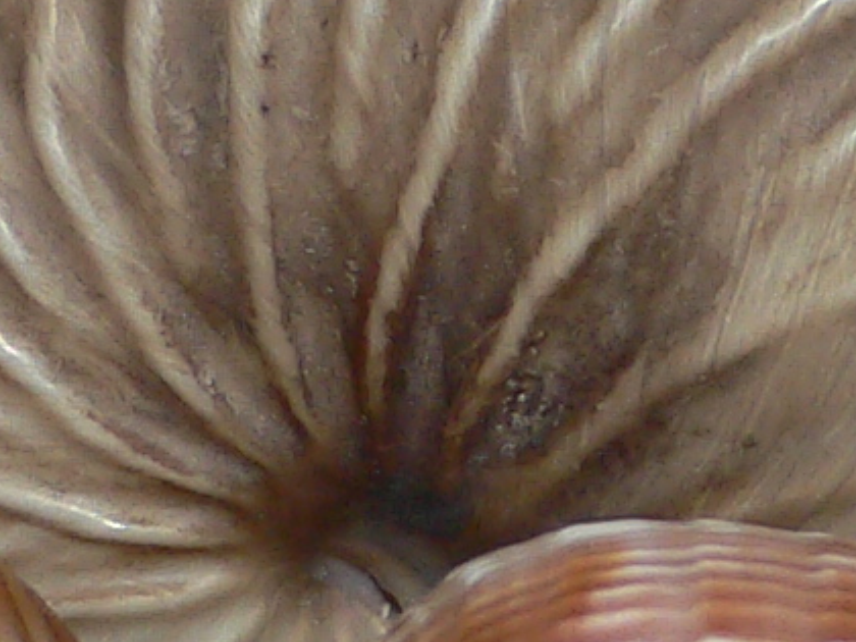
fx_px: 4154
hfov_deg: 11.1
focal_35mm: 168
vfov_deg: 8.8
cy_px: 128
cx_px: 1423
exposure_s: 1/60
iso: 100
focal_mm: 4.6
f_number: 2.8
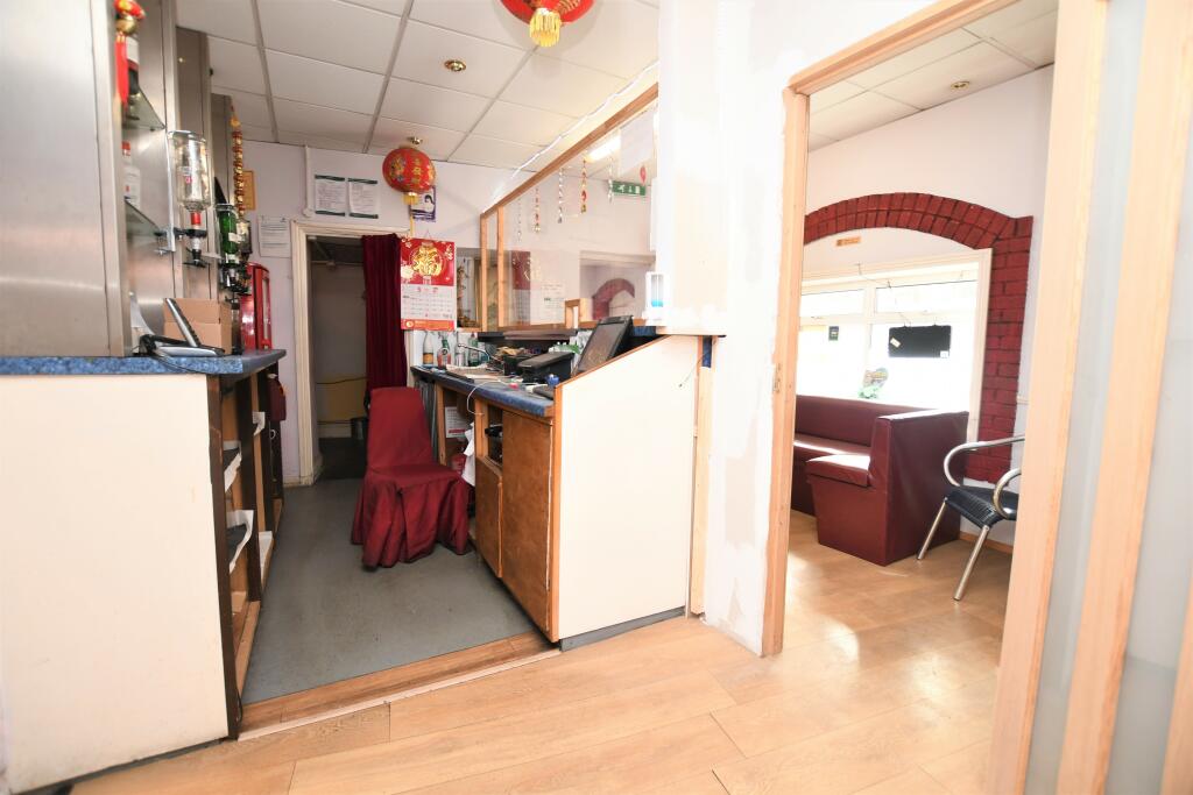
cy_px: 398
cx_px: 596
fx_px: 497
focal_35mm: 15
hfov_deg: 100.4
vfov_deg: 77.3
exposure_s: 1/50
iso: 320
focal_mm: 10
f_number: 3.5
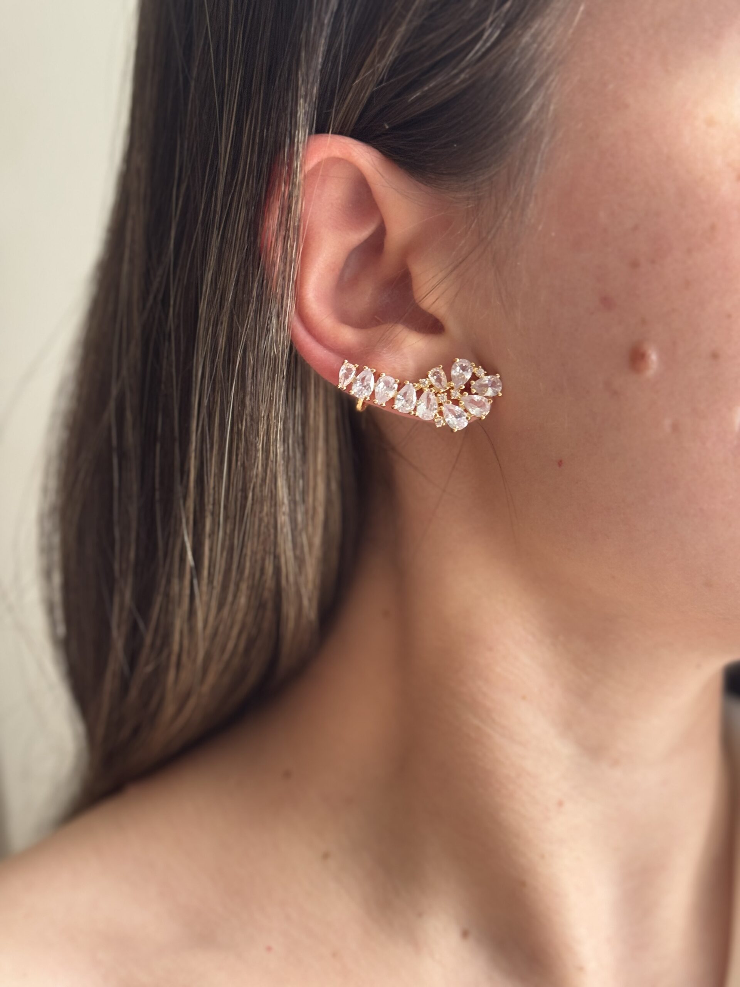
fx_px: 1368
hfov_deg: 30.3
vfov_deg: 39.7
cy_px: 494
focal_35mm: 48
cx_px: 370
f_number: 1.78
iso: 100
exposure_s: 1/60
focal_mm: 6.76
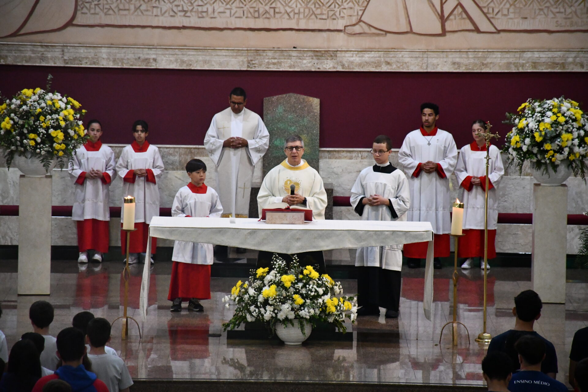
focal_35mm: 210
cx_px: 294
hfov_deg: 9.8
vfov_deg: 6.5
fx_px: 3430
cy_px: 196
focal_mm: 140
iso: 6400
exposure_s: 1/250
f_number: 5.6
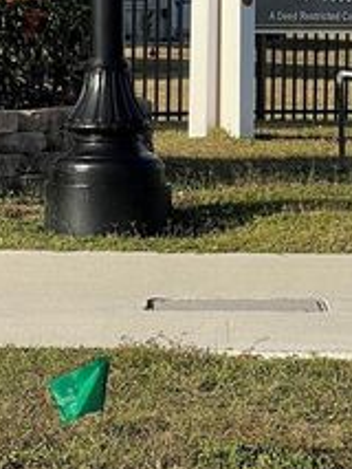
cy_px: 109
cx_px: 398
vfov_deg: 9.9
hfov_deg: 7.4
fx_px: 2709
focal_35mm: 200
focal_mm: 7.5
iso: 20
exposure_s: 1/1096
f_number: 2.2
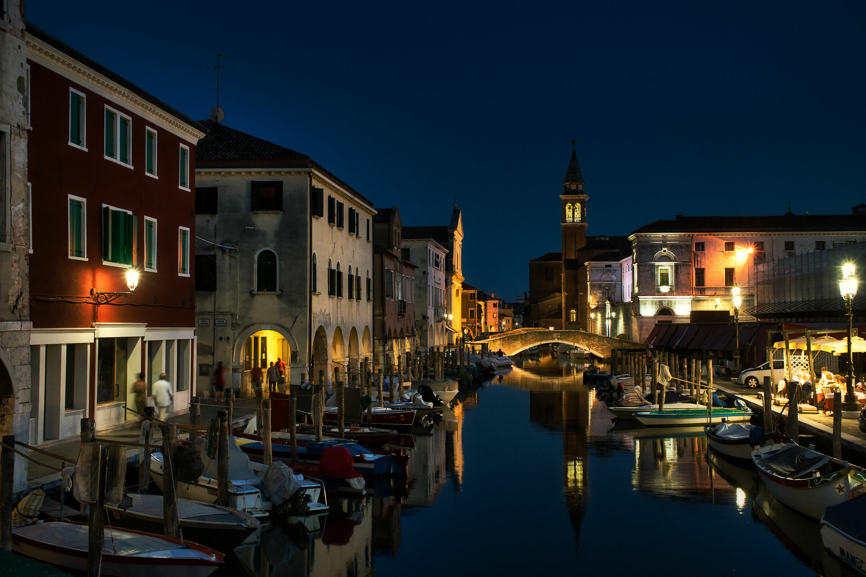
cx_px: 433
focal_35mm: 44
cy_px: 288
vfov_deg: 30.5
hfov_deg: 44.5
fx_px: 1058
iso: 2000
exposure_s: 1/3
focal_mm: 44
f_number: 8
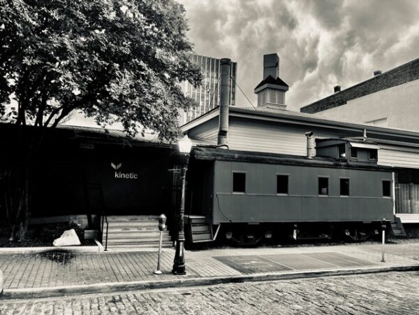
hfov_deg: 63.4
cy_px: 158
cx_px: 210
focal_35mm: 28
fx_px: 339
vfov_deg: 49.7
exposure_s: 1/121
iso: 64
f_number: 1.8
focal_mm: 3.99
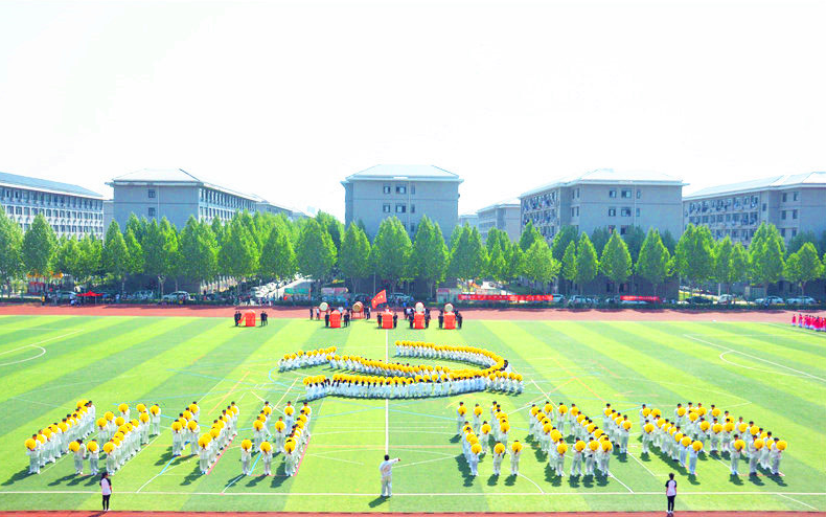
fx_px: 765
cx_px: 409
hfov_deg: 56.7
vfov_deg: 37.3
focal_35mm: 34
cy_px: 277
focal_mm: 22
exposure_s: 1/1600
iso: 640
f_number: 9
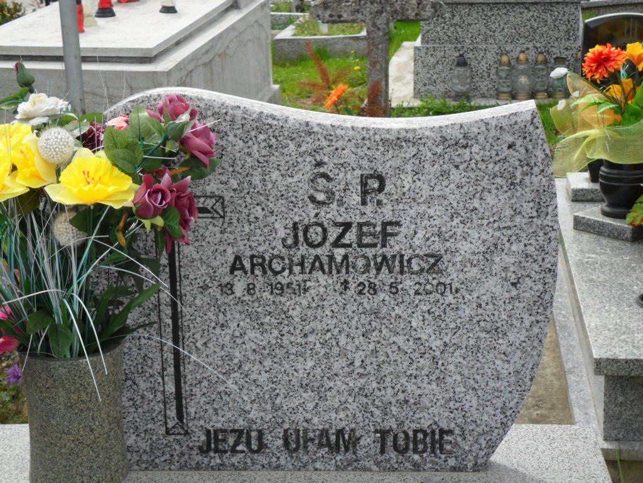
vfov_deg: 17.2
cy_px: 242
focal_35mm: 86
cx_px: 322
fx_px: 1597
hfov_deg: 22.8
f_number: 4.3
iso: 100
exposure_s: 1/350
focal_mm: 15.4
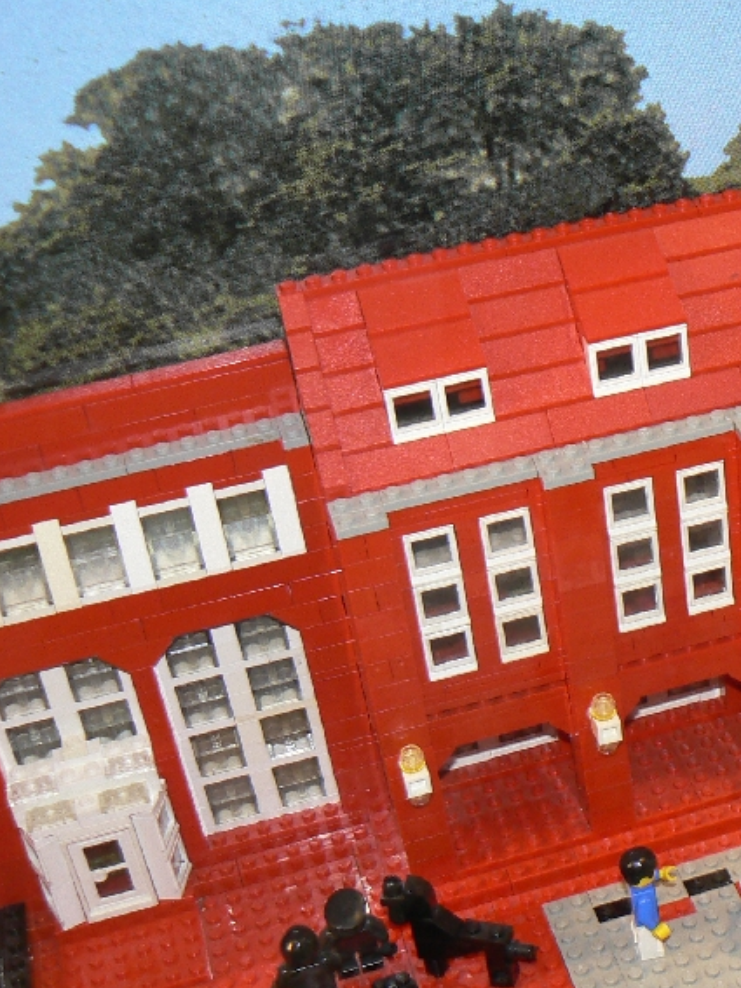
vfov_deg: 29.8
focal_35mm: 65
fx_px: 1856
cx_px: 830
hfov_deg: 21.4
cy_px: 483
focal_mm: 6
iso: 100
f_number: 2.8
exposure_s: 1/30
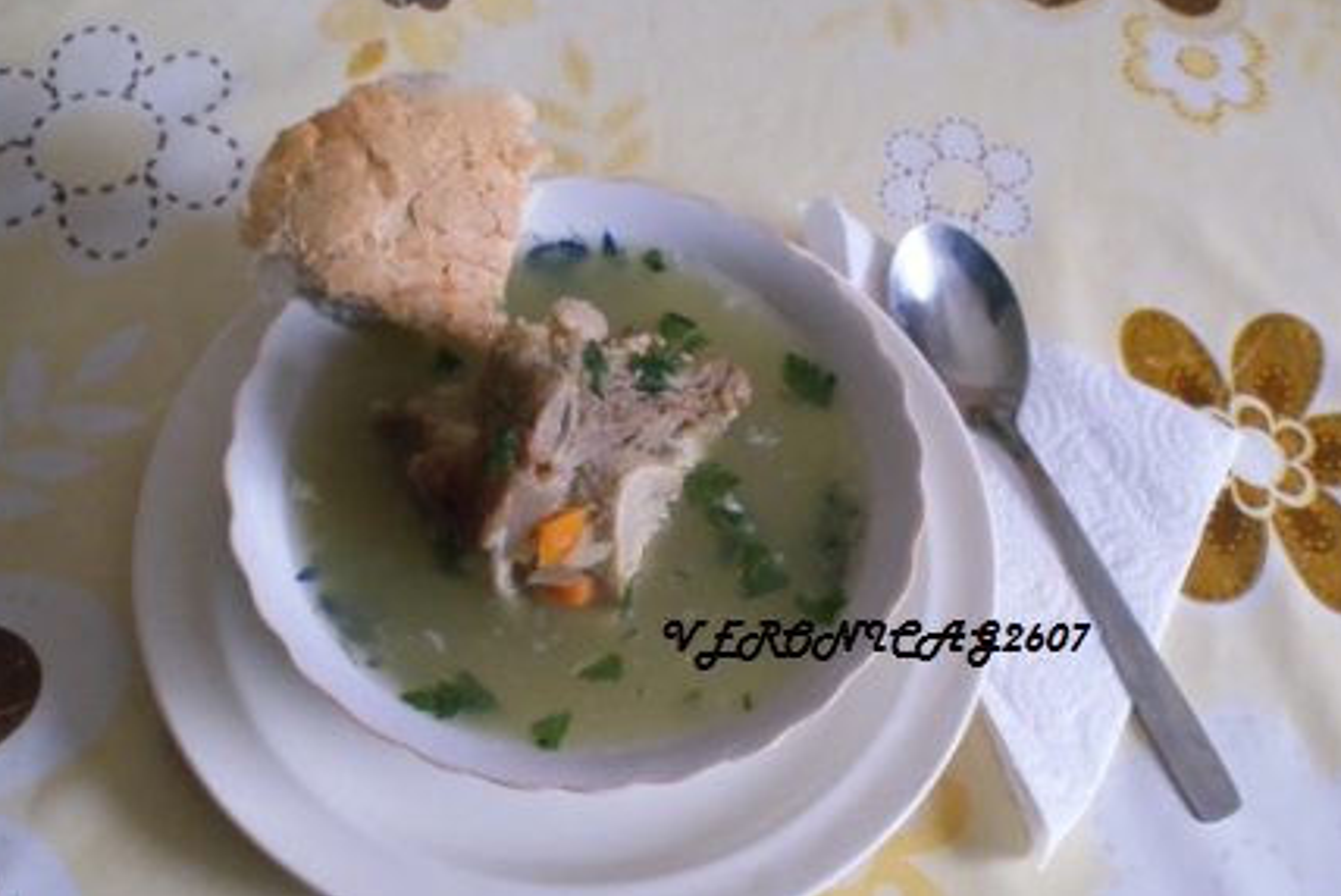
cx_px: 683
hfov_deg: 44.5
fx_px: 1640
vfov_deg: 30.6
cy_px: 432
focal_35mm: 44
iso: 1600
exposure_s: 1/50
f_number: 5.6
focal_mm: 28
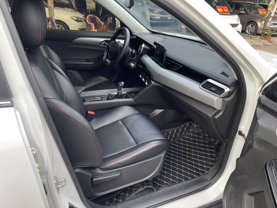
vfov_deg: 54.9
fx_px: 200
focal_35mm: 25
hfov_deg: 69.4
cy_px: 104
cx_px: 138
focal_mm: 5.1
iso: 100
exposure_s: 1/121
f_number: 1.6
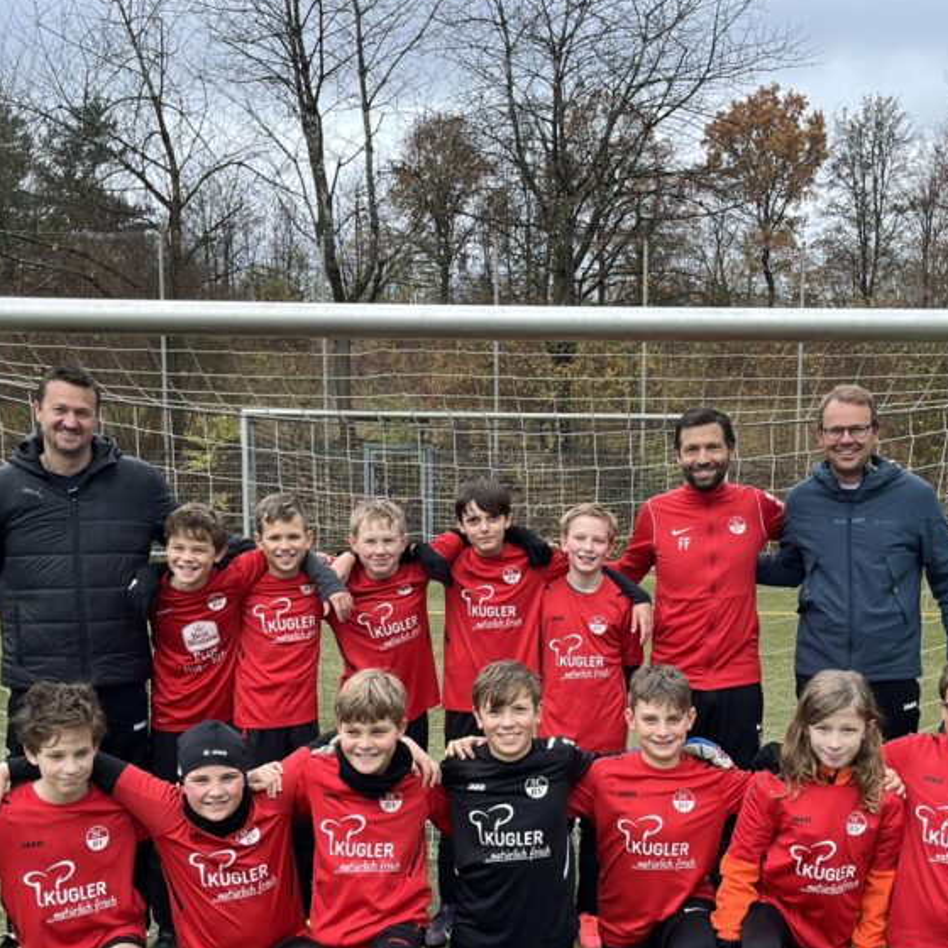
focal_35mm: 42
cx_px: 526
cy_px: 638
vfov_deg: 39.5
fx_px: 1301
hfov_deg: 40.0
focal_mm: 5.1
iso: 50
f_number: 1.6
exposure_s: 1/407
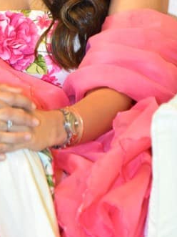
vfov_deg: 5.9
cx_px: 58
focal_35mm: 335
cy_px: -52
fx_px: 2285
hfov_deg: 4.4
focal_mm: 120
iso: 2000
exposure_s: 1/160
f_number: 4
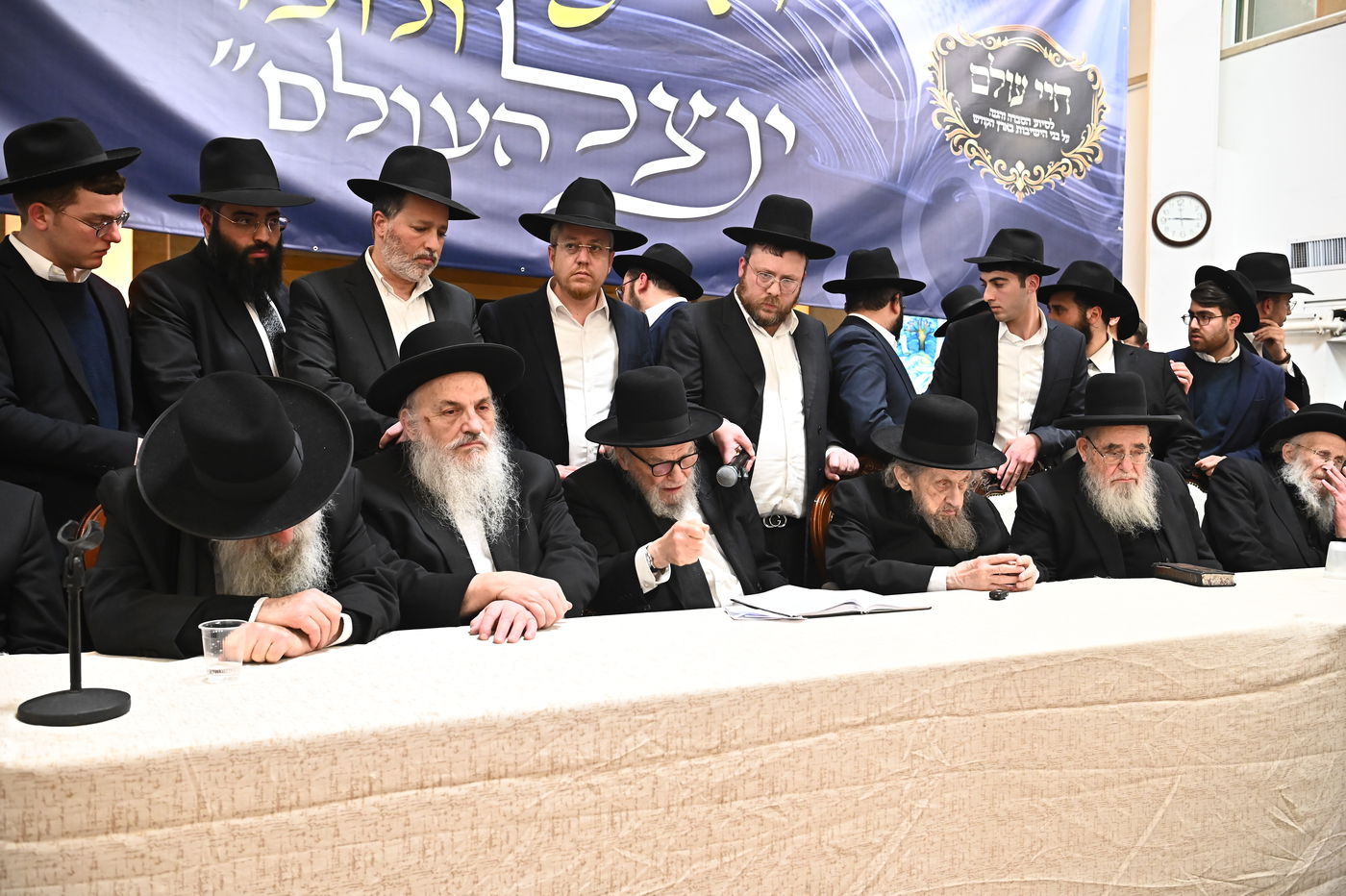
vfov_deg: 41.1
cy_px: 448
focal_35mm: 32
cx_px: 673
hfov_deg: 58.7
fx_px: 1196
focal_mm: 32
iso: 3200
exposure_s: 1/125
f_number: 5
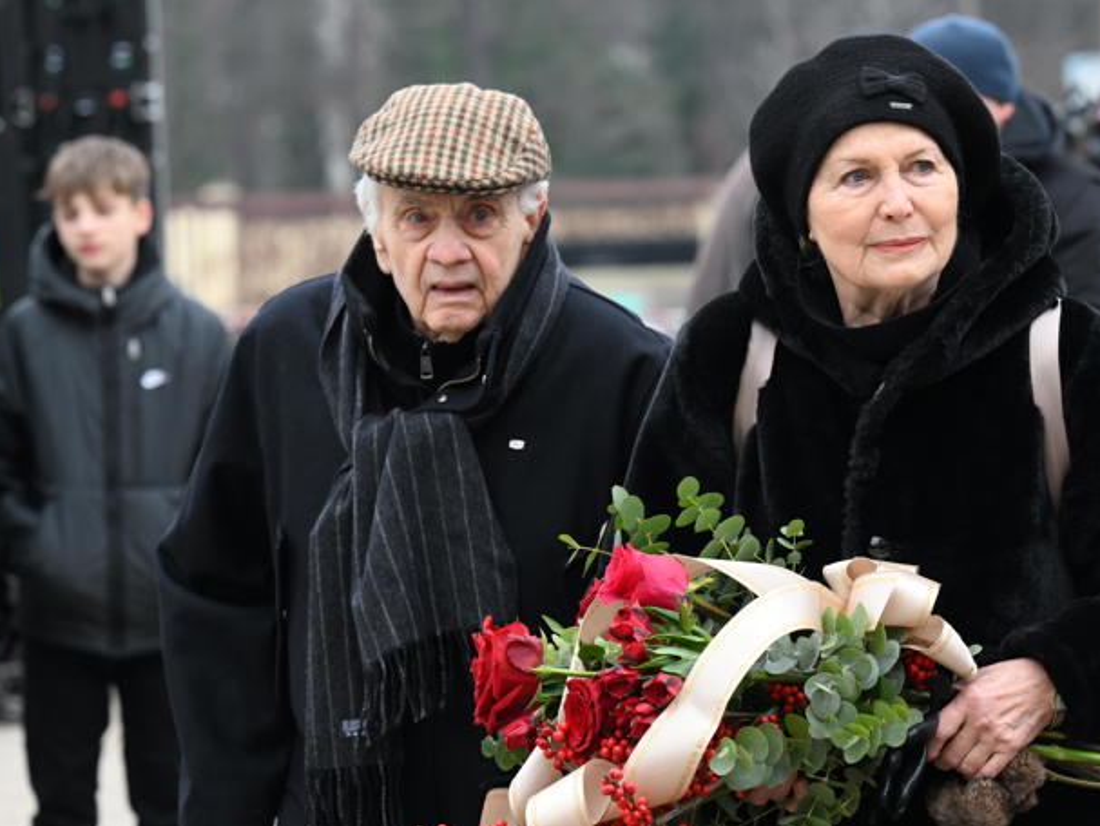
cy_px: 415
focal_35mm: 142
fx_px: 4515
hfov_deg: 13.9
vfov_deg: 10.5
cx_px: 611
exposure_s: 1/320
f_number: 5.6
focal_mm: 130
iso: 1000
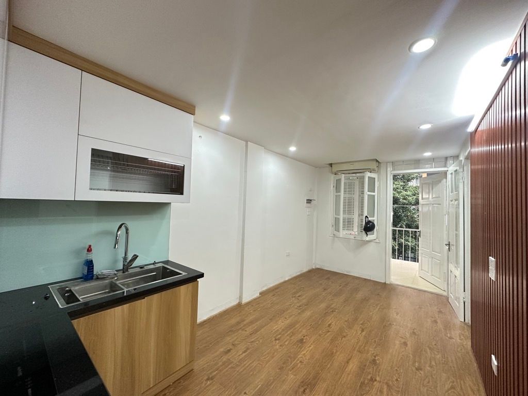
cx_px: 264
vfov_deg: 85.7
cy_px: 198
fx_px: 214
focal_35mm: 14
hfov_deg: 102.1
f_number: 2.2
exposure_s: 1/100
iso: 250
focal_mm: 2.22
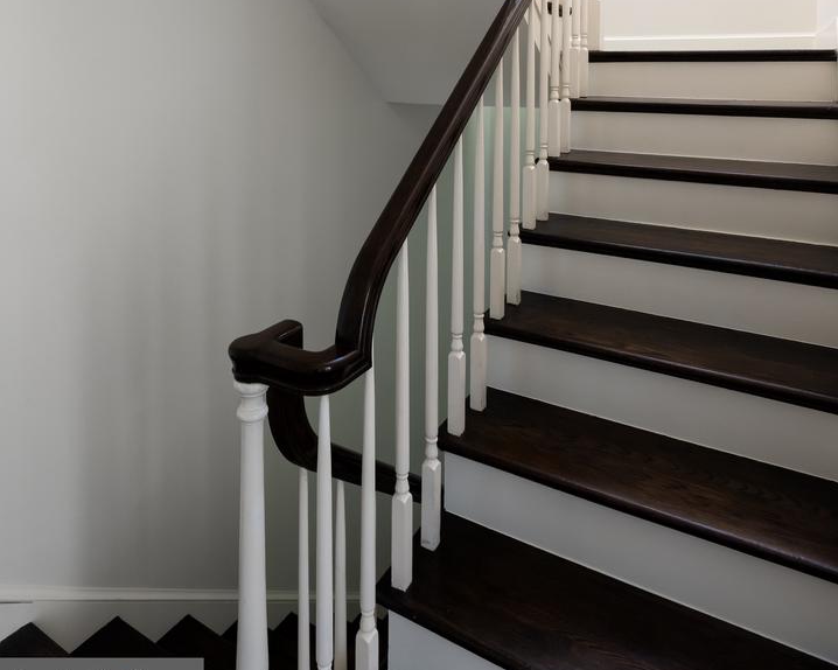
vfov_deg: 53.1
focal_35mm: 24
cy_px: 95
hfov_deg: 70.3
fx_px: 595
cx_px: 419
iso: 800
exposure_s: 1/60
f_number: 11
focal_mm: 17
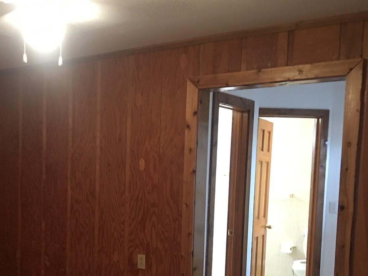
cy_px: 212
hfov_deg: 35.7
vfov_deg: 28.1
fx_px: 542
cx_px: 52
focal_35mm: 51
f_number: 2.2
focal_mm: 4.15
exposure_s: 1/4
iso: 50
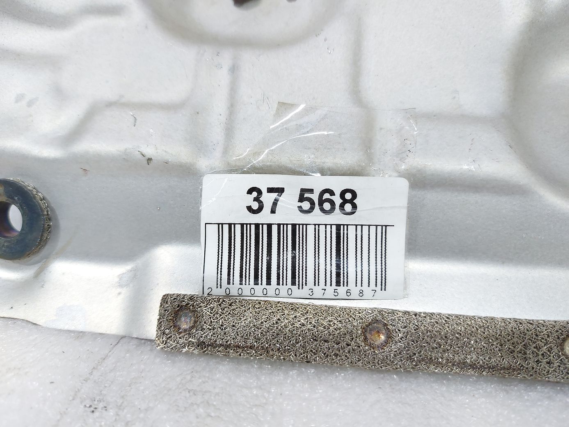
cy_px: 214
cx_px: 284
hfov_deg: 71.6
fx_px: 394
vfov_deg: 56.8
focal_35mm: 24
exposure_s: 1/50
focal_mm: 5.23
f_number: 1.8
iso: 80
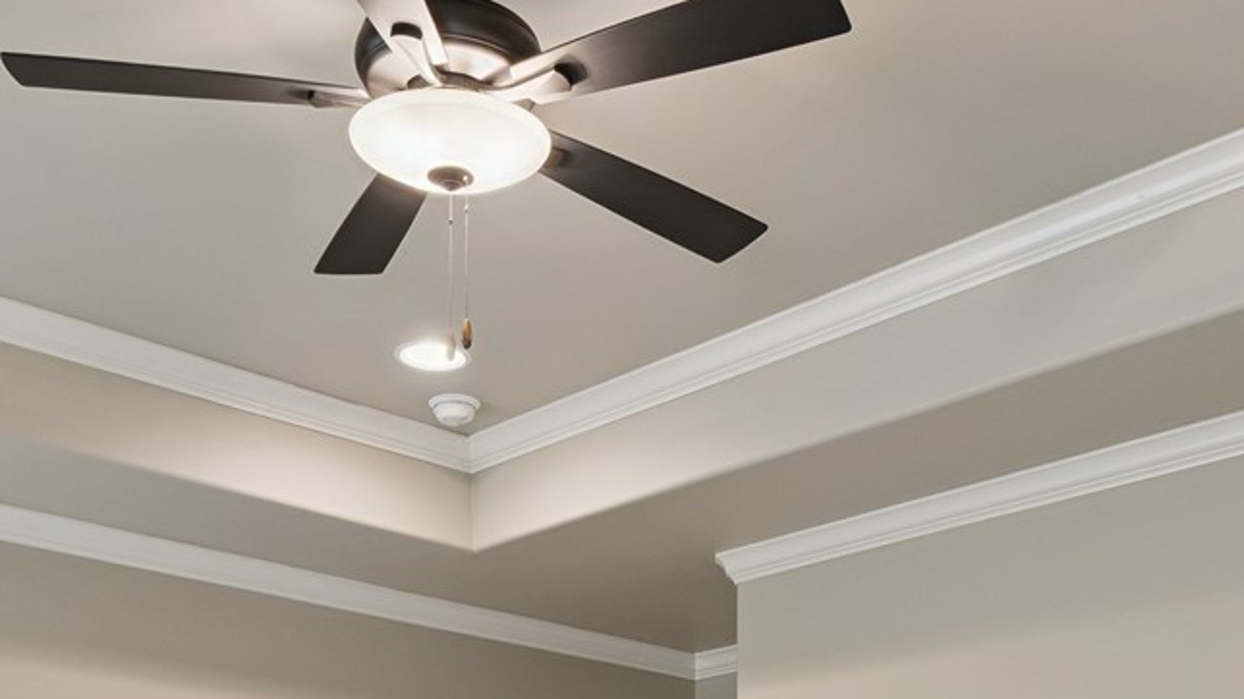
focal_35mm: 53
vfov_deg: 20.1
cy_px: 984
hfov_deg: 39.1
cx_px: 726
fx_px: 1748
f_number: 5.6
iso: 200
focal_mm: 16
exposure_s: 1/25
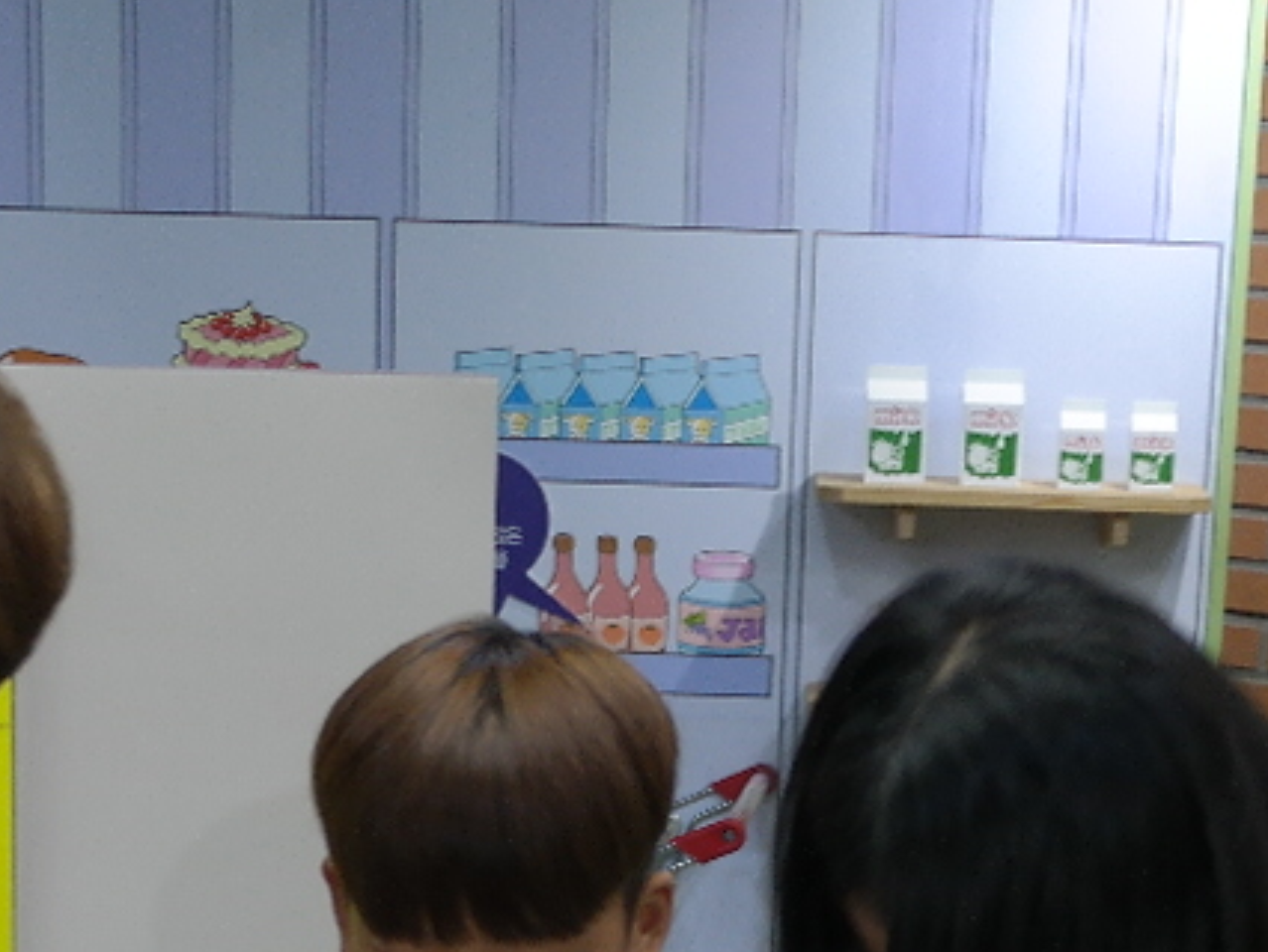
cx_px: 634
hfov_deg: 16.8
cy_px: 1485
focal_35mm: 117
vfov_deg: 12.0
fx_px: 4288
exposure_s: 1/40
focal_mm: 20
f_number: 3.5
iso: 400
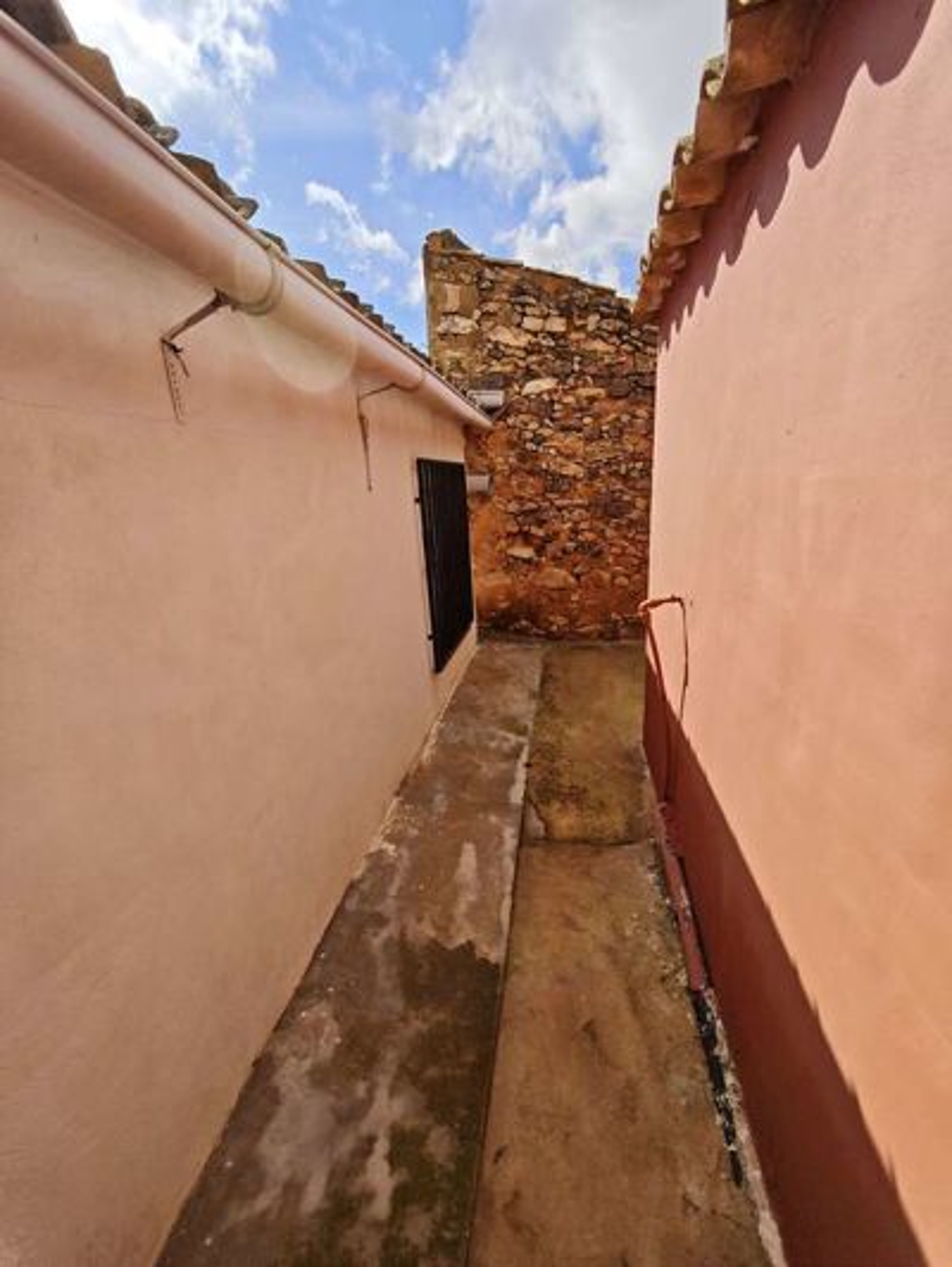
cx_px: 476
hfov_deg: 85.8
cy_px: 634
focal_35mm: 14
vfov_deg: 102.0
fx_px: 513
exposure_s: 1/1301
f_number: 2.2
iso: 50
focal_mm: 2.16
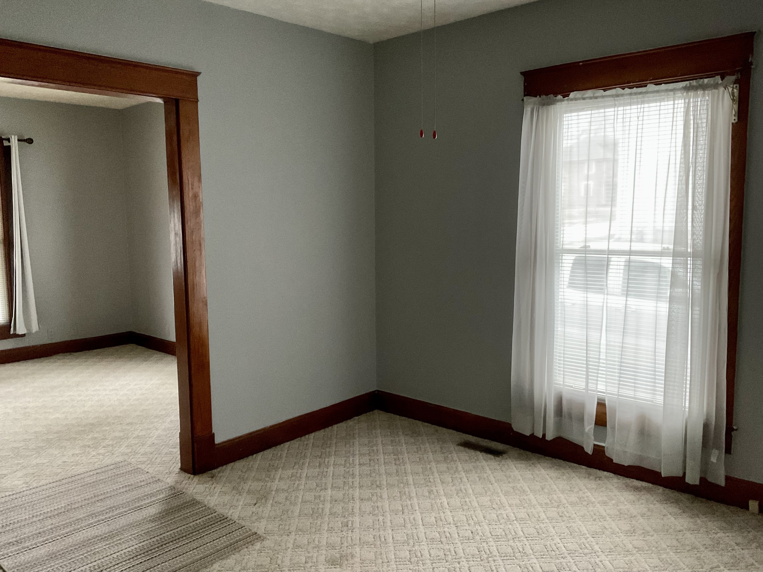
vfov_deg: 48.2
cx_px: 382
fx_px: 639
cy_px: 286
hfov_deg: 61.7
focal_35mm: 29
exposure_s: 1/30
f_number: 1.8
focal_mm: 3
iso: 400
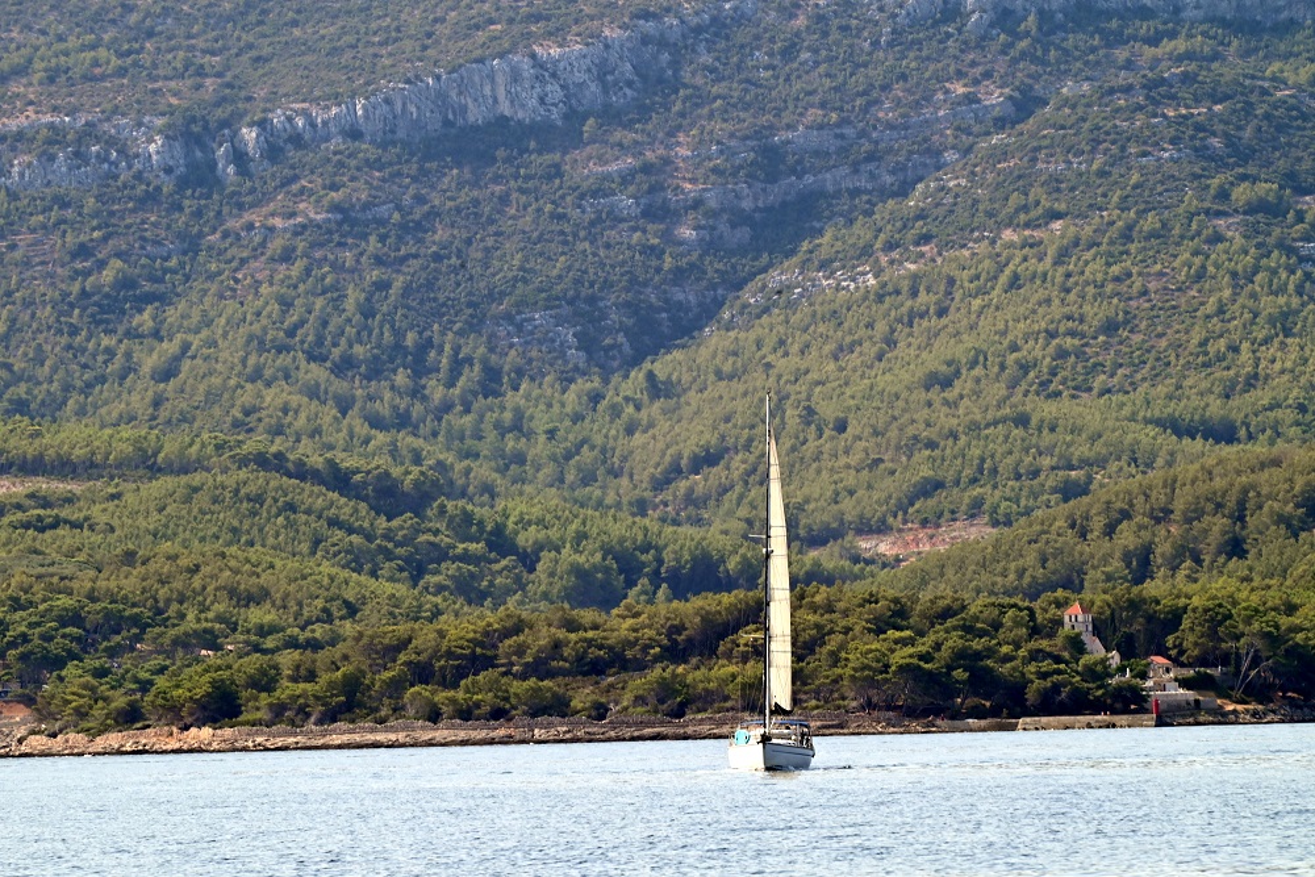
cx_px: 658
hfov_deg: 6.9
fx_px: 10959
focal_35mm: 300
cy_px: 438
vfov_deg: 4.6
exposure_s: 1/320
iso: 450
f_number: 16
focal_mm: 300
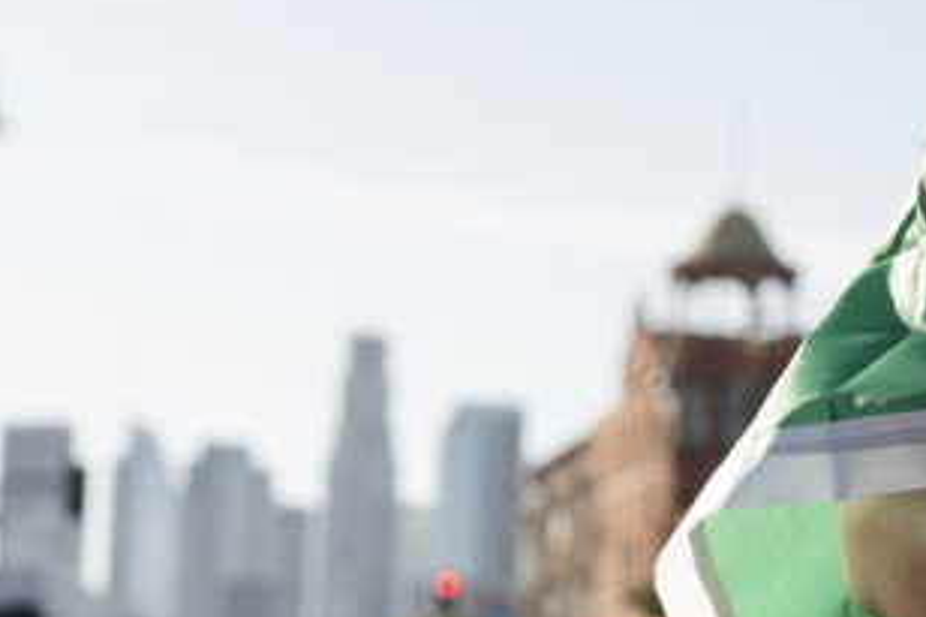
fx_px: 4704
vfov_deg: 7.5
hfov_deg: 11.1
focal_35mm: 183
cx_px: 959
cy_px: 164
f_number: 4
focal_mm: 55
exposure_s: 1/640
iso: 100
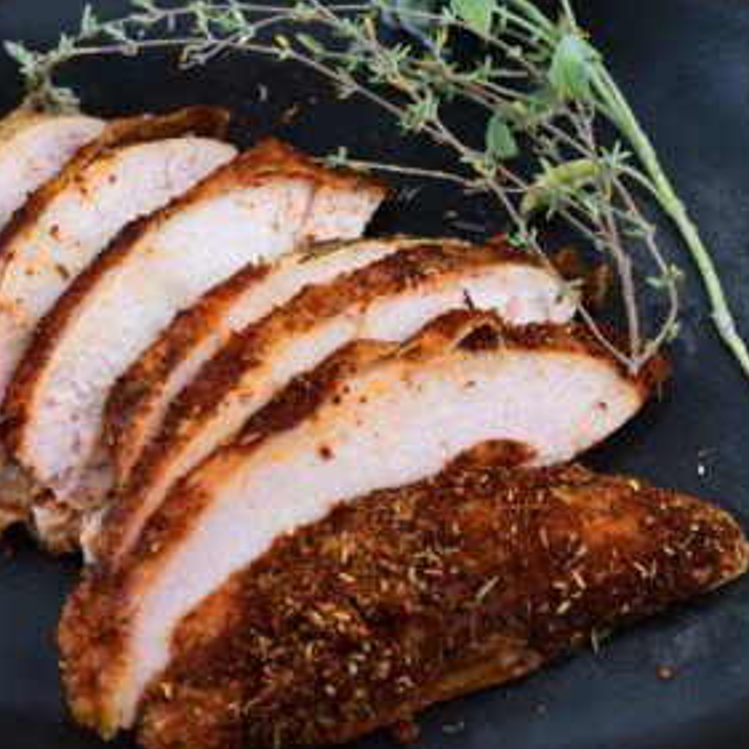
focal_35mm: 116
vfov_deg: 15.0
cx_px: 229
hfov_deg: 15.0
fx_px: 2840
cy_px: 189
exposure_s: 1/125
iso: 800
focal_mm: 50
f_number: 5
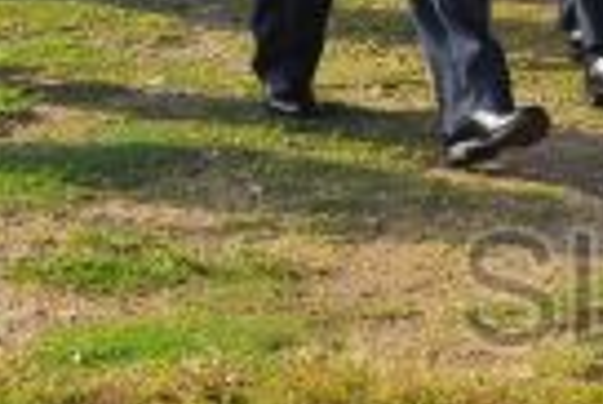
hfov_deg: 9.7
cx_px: 262
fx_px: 3538
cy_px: -364
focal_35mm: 211
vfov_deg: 6.4
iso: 320
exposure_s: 1/125
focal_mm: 32
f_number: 16
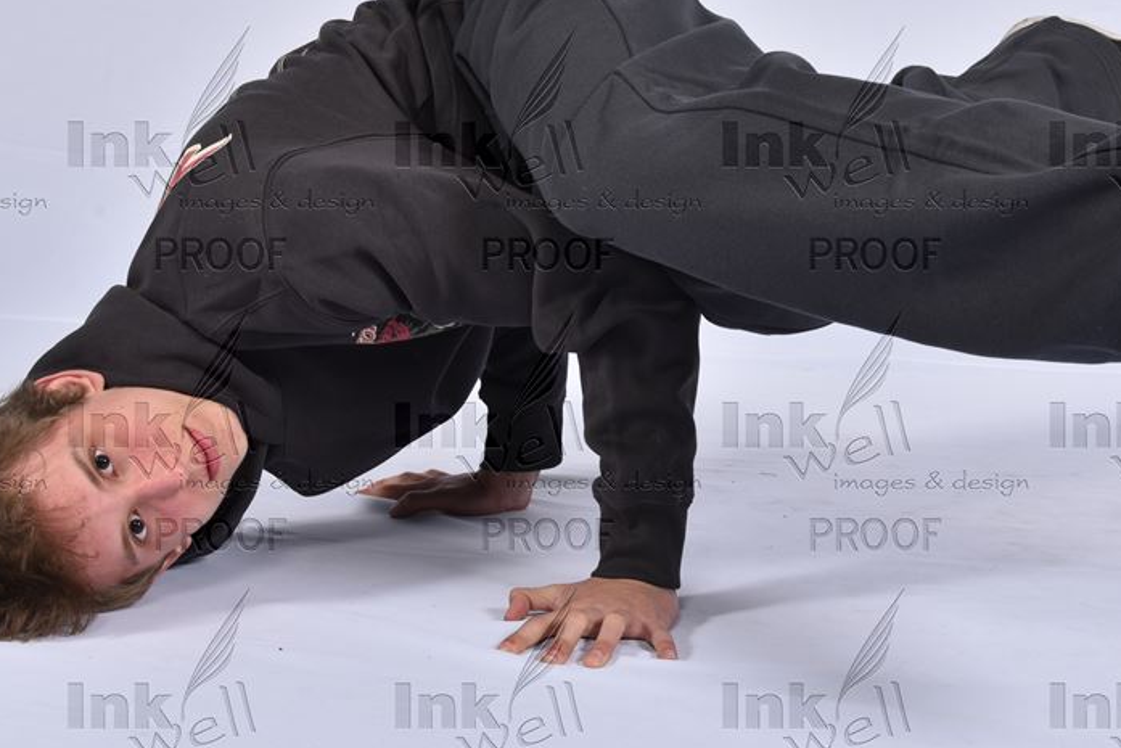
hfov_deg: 33.4
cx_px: 613
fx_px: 1869
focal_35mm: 60
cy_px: 325
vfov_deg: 22.6
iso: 250
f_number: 8
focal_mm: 38
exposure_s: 1/200
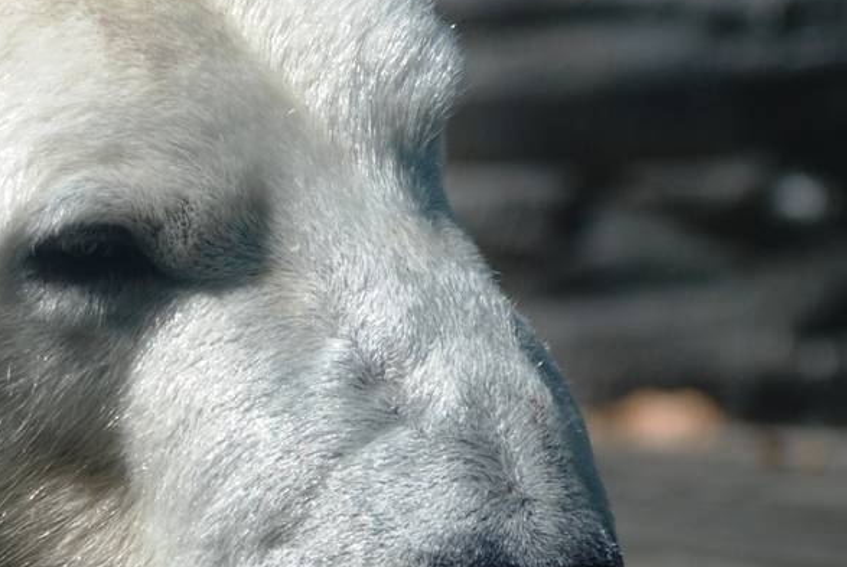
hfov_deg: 3.7
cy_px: 198
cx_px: -146
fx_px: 13012
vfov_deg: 2.5
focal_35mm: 552
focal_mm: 135
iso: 110
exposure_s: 1/500
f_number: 5.6
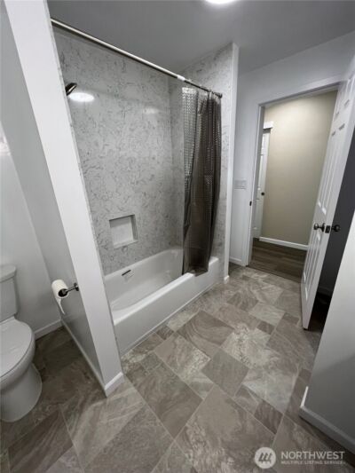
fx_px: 178
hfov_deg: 89.9
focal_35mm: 13
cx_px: 178
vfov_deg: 106.2
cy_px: 236
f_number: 1.8
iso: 160
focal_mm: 1.57
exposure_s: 1/120
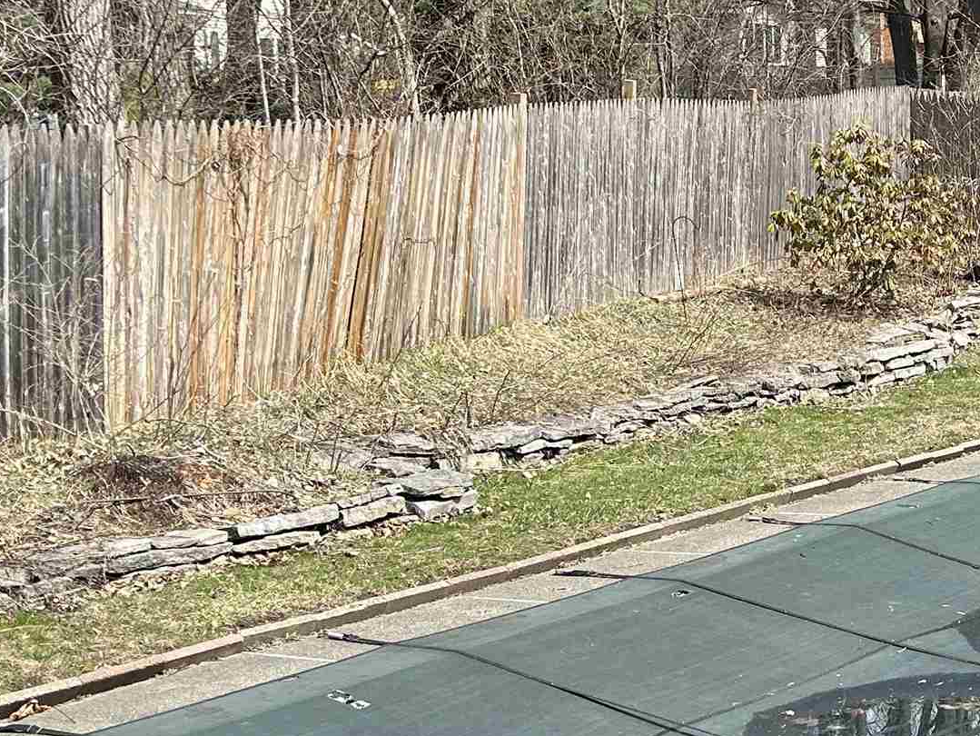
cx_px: 924
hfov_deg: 25.3
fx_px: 2096
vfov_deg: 19.9
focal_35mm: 74
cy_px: 319
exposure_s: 1/1972
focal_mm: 5.7
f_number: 1.5
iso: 50
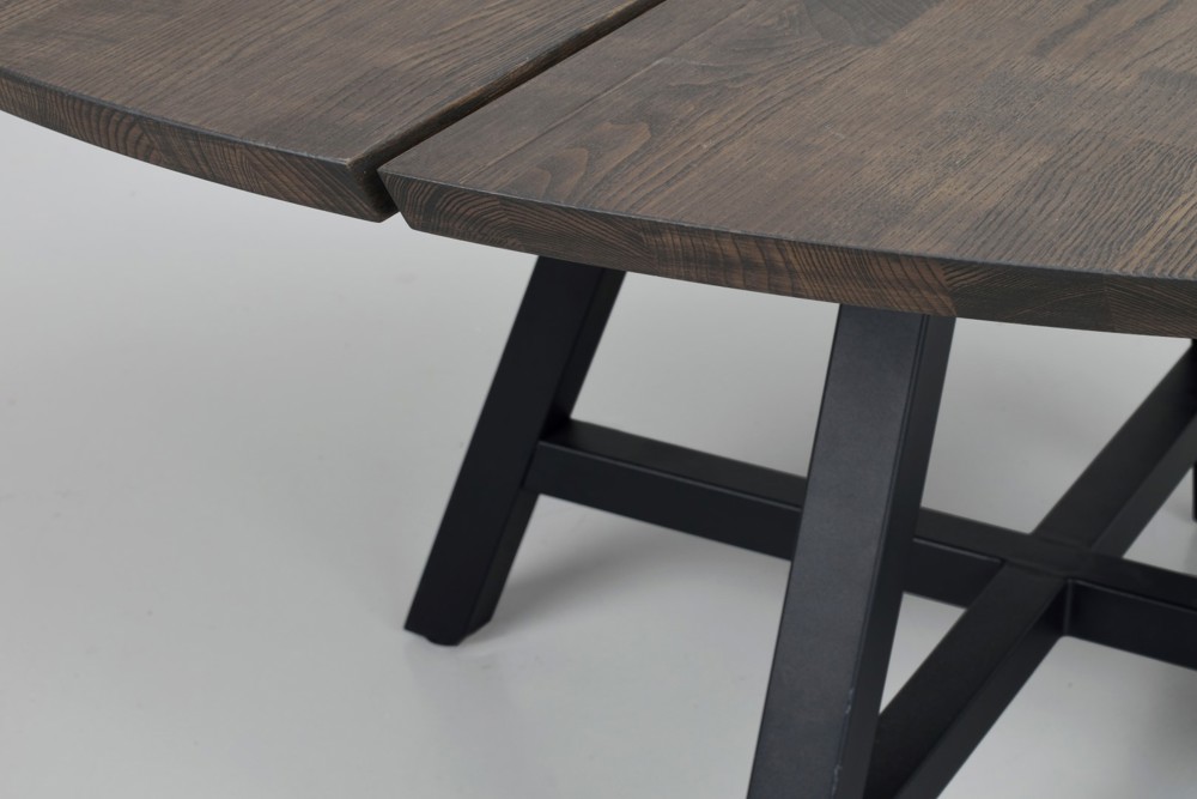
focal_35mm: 75
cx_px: 598
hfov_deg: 27.0
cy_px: 400
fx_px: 2494
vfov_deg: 18.2
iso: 100
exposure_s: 1/160
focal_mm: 50
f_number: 16
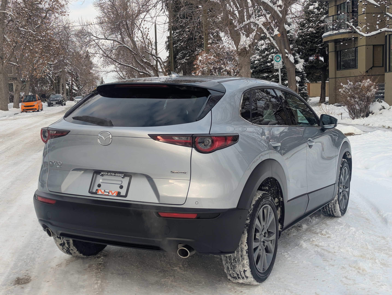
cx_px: 196
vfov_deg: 30.3
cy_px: 148
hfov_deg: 39.6
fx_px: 544
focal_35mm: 48
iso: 44
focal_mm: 6.81
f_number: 1.85
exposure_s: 1/347
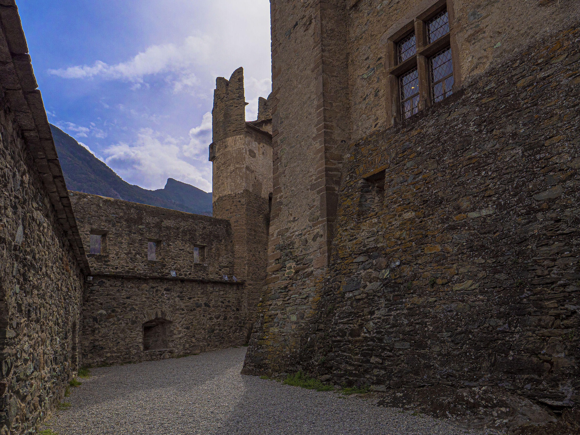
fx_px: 402
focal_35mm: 24
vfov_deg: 56.8
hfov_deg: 71.6
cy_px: 218
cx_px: 290
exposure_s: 1/1000
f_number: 9
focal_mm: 12
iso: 200
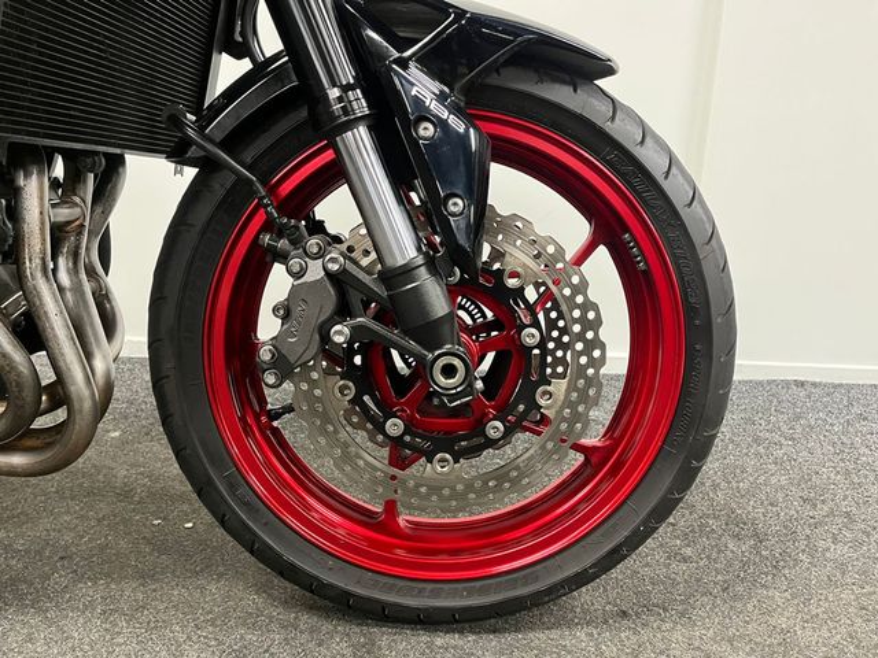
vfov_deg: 53.1
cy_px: 329
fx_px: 659
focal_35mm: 26
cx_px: 439
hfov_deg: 67.3
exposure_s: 1/50
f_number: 1.6
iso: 500
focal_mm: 5.1
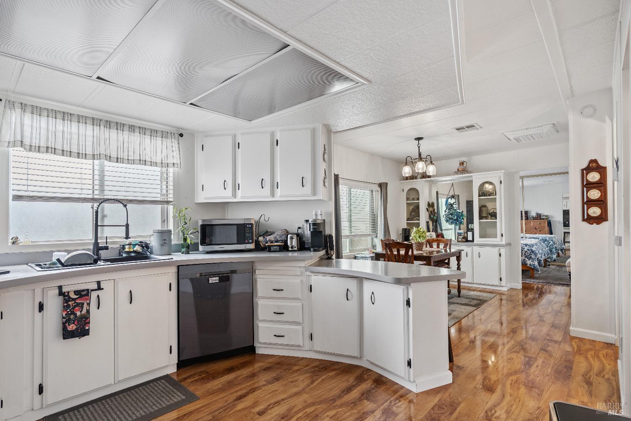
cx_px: 316
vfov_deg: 67.4
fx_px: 315
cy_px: 210
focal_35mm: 18
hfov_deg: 90.0
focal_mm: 18
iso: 320
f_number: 8
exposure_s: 1/8
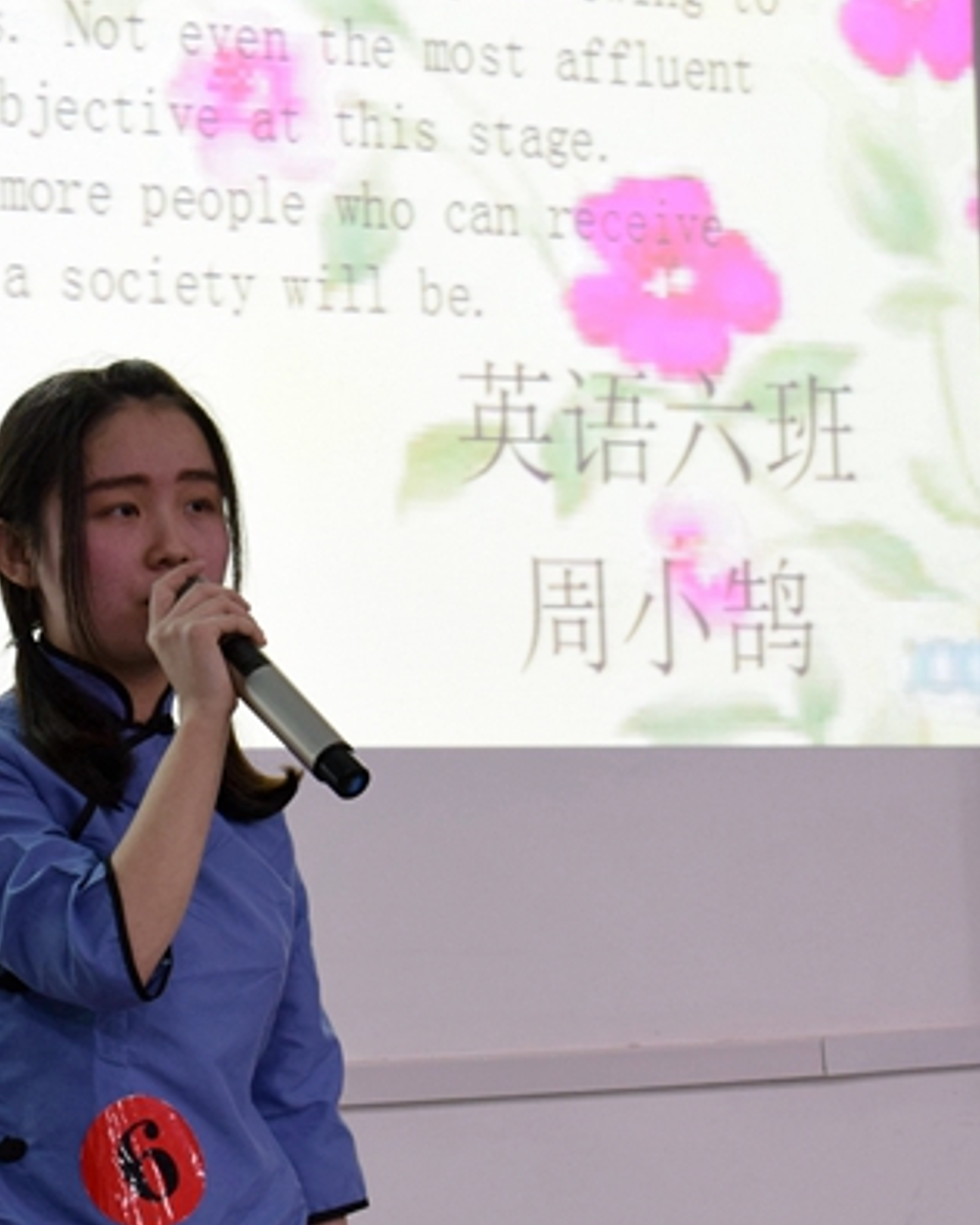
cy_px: 614
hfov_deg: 13.0
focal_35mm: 118
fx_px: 4268
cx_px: 198
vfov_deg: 16.3
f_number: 7.1
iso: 400
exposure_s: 1/10
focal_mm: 55
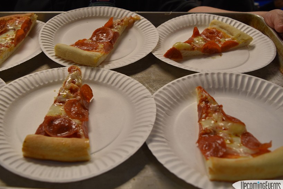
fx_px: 304
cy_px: 83
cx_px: 118
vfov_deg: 34.5
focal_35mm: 39
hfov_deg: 49.8
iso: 400
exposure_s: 1/80
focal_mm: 21
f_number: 4.5
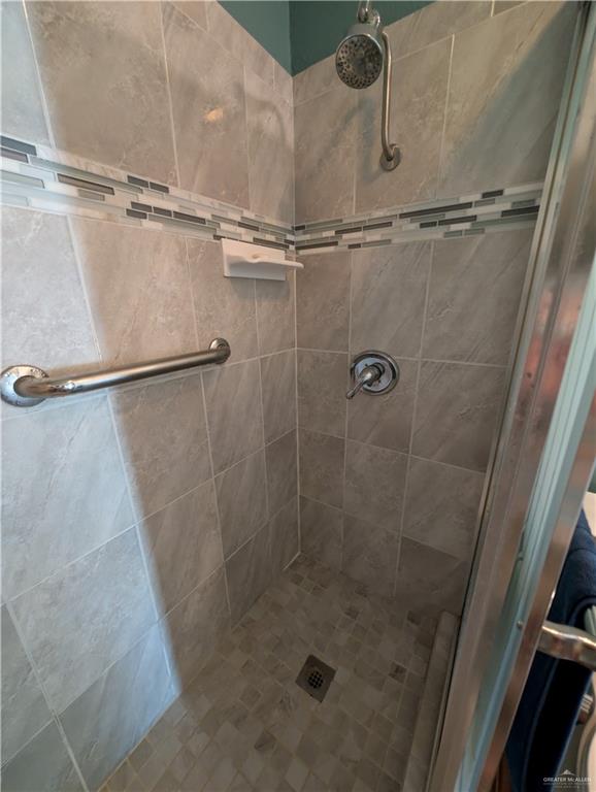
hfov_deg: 94.6
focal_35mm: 12
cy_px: 396
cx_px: 298
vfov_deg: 110.5
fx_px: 275
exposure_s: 1/24
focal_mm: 2.02
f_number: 1.7
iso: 389
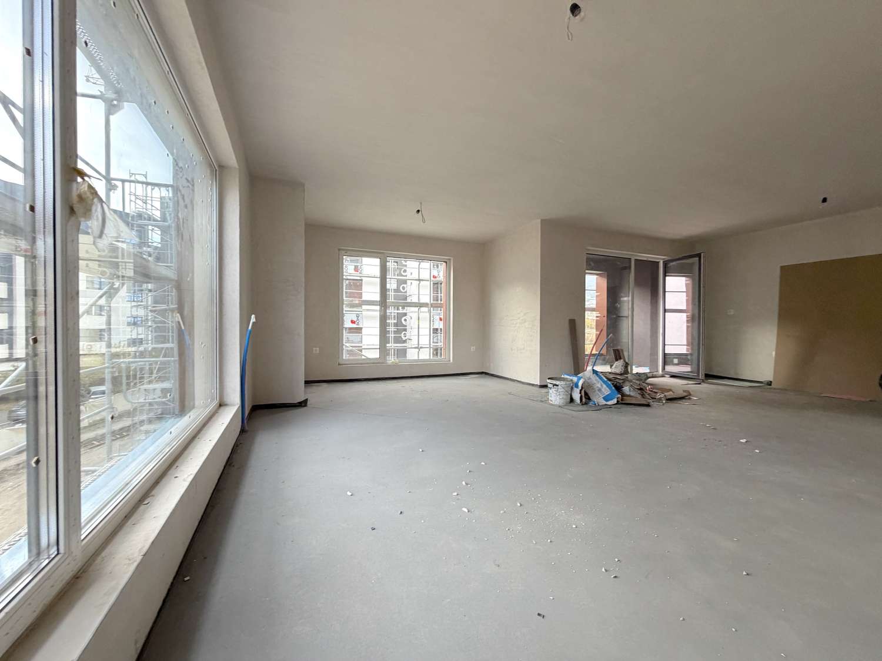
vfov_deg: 85.7
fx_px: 357
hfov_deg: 102.1
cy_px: 330
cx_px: 441
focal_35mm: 14
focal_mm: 2.22
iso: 250
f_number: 2.2
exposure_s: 1/121
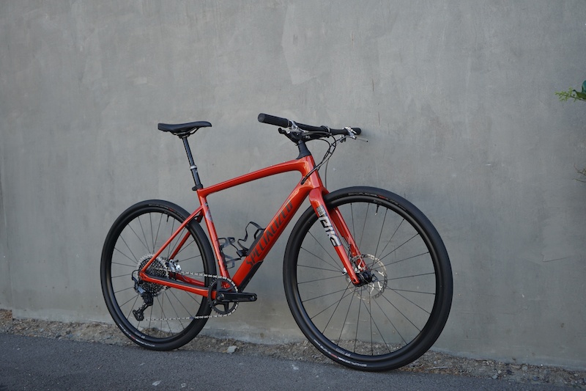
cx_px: 293
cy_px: 196
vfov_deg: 36.9
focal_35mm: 36
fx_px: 586
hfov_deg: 53.1
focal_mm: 36
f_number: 4
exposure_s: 1/160
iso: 160
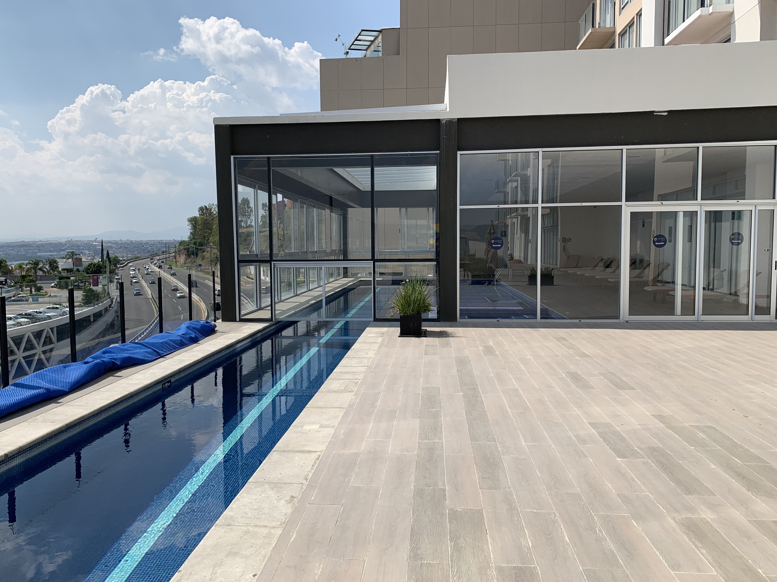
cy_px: 295
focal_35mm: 27
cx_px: 376
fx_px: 606
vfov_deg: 51.4
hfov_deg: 65.3
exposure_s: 1/3650
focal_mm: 4.25
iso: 25
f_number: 1.8
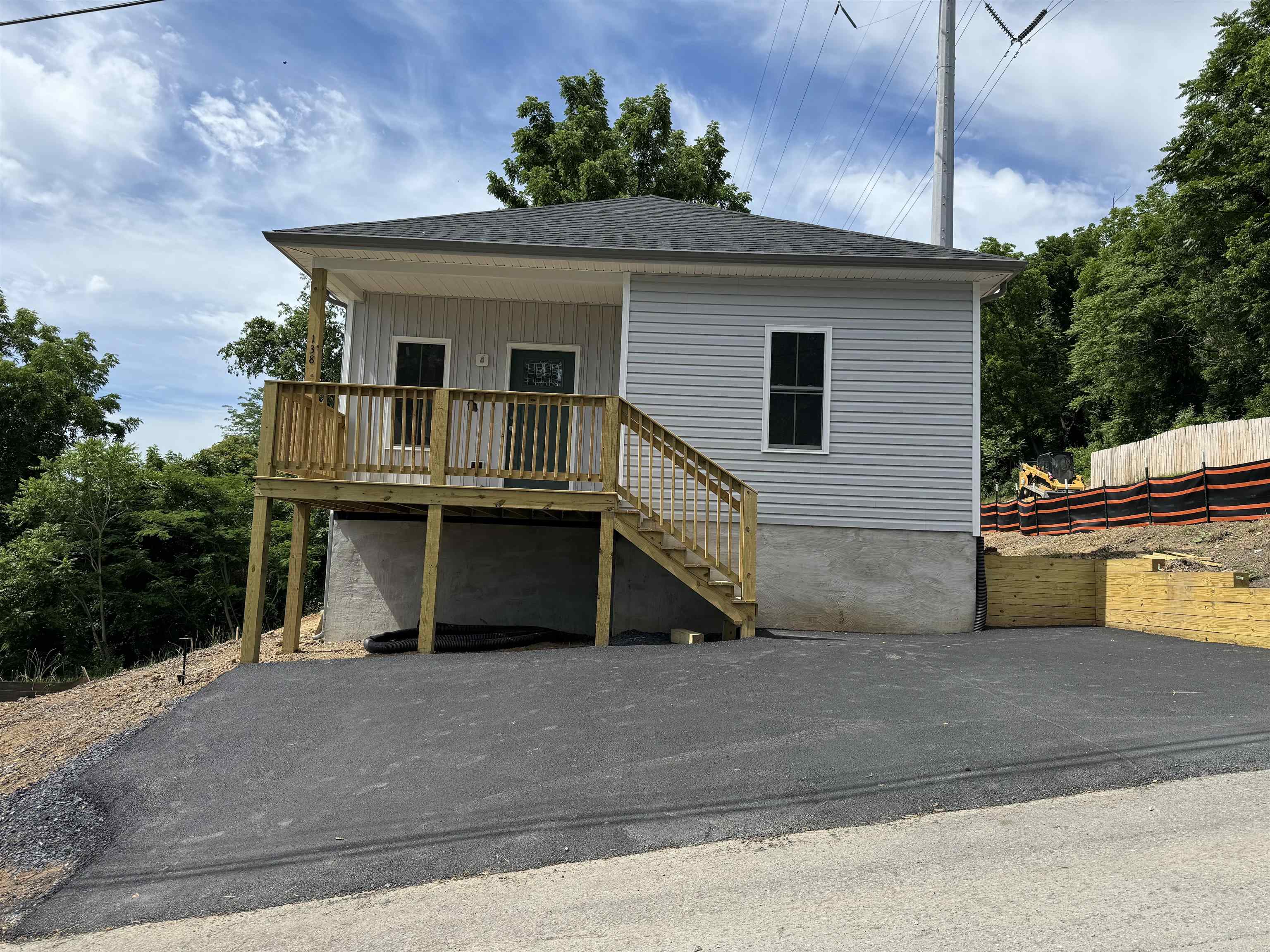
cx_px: 635
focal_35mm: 24
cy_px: 476
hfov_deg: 71.6
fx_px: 881
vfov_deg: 56.8
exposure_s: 1/4049
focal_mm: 6.76
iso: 80
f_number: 1.78
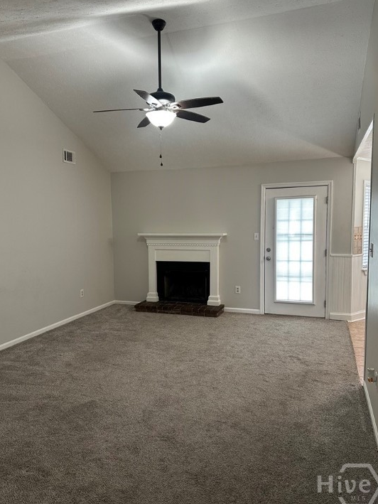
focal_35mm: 26
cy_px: 254
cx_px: 186
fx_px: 378
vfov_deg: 67.3
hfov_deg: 53.1
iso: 200
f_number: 1.78
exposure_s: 1/60
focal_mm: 6.86
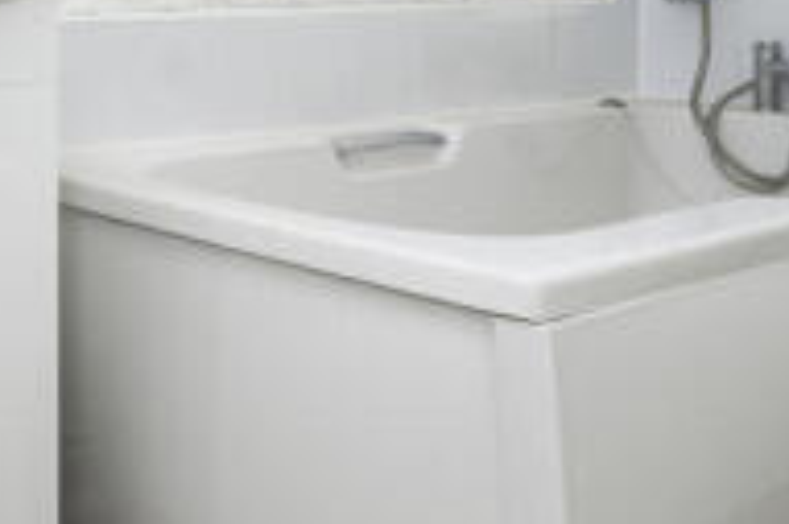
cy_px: 111
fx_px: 1051
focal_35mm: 48
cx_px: -132
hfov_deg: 34.1
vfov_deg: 27.5
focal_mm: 14
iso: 250
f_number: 6.3
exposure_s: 1/125
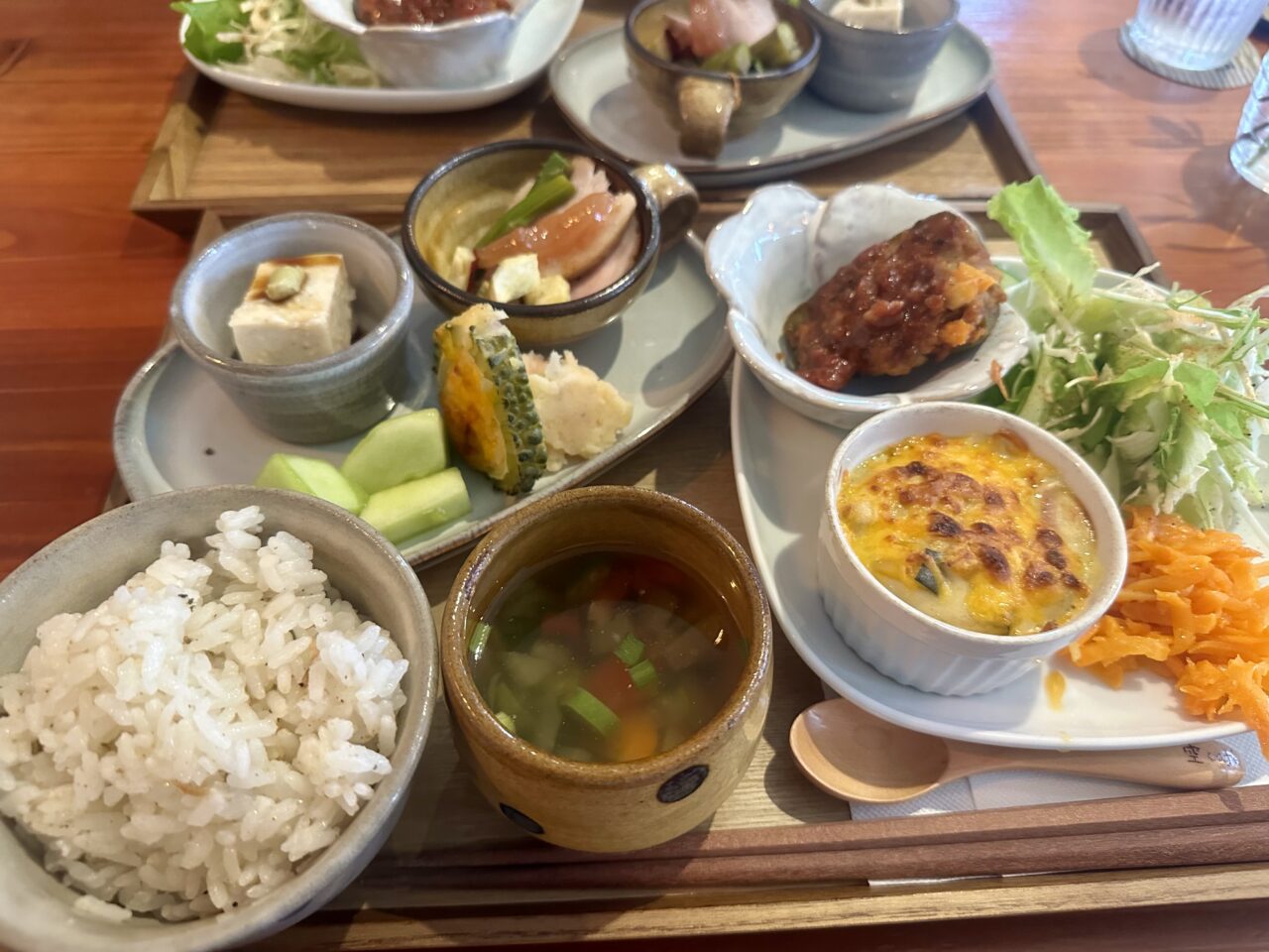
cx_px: 634
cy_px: 476
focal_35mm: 24
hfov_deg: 71.6
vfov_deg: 56.8
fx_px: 880
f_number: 1.78
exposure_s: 1/60
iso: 500
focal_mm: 6.86
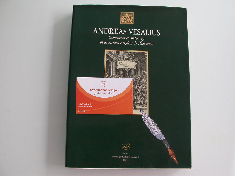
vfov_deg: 37.7
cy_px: 88
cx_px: 118
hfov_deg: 49.0
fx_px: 258
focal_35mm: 38
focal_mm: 7.85
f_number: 3.7
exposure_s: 1/78.3
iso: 100
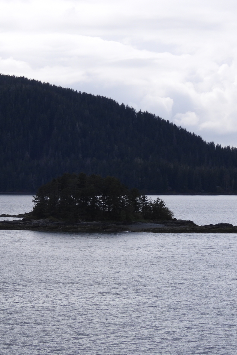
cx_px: 66
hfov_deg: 7.9
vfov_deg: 11.8
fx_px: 1717
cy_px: 178
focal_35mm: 174
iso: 100
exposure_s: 1/1250
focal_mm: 22.3
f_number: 4
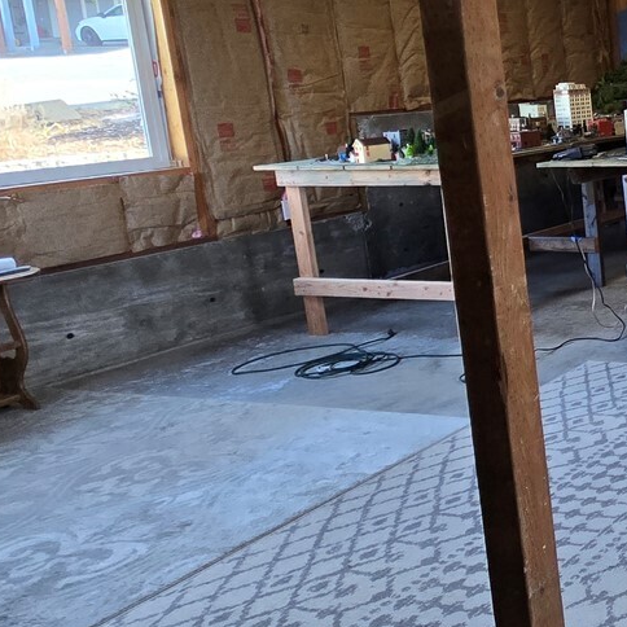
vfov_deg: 42.8
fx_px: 779
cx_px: 978
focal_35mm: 38
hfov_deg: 27.2
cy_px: 174
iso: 160
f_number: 2.2
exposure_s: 1/60
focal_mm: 2.2
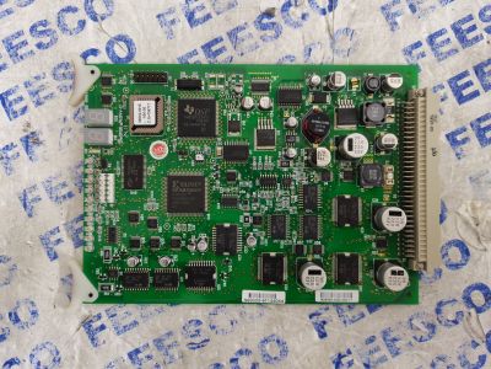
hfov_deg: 67.3
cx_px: 246
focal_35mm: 26
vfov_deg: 53.1
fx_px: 369
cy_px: 184
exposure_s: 1/33.3
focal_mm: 5.58
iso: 640
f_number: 1.8
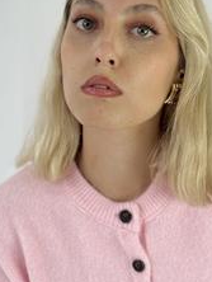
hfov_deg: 12.8
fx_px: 937
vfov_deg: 17.1
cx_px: 187
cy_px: 189
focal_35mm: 115
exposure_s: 1/100
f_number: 1.78
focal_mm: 6.76
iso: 64
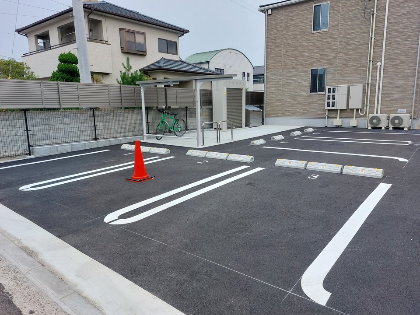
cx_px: 210
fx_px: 291
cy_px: 158
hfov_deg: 71.6
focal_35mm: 24
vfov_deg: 56.8
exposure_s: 1/374
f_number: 1.8
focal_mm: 5.23
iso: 25
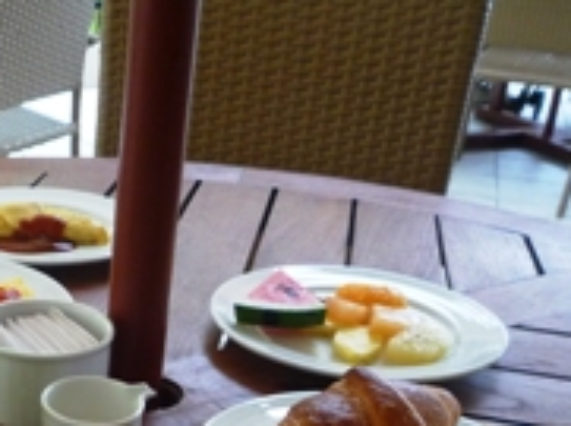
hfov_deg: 29.5
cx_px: 22
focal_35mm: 62
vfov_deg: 22.5
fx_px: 1021
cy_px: 448
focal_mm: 4.4
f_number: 2.8
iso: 200
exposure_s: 1/30
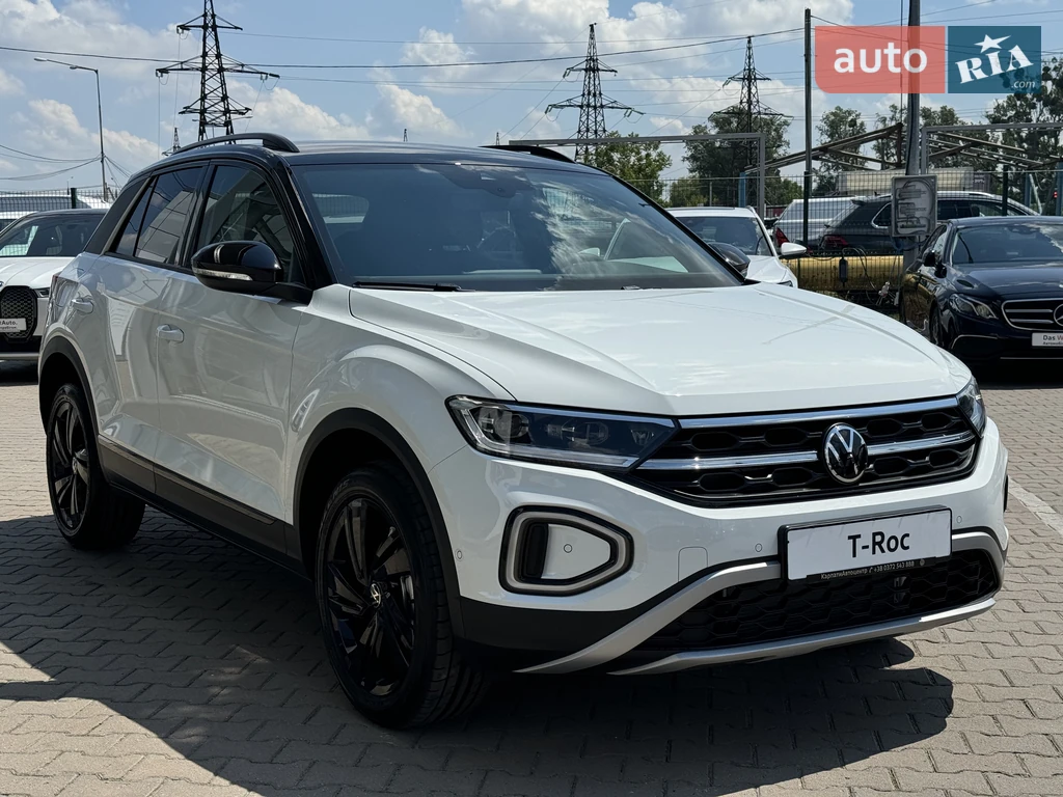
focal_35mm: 48
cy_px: 398
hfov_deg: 39.7
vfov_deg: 30.3
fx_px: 1474
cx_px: 532
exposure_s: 1/7092
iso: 64
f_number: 1.78
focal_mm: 6.76
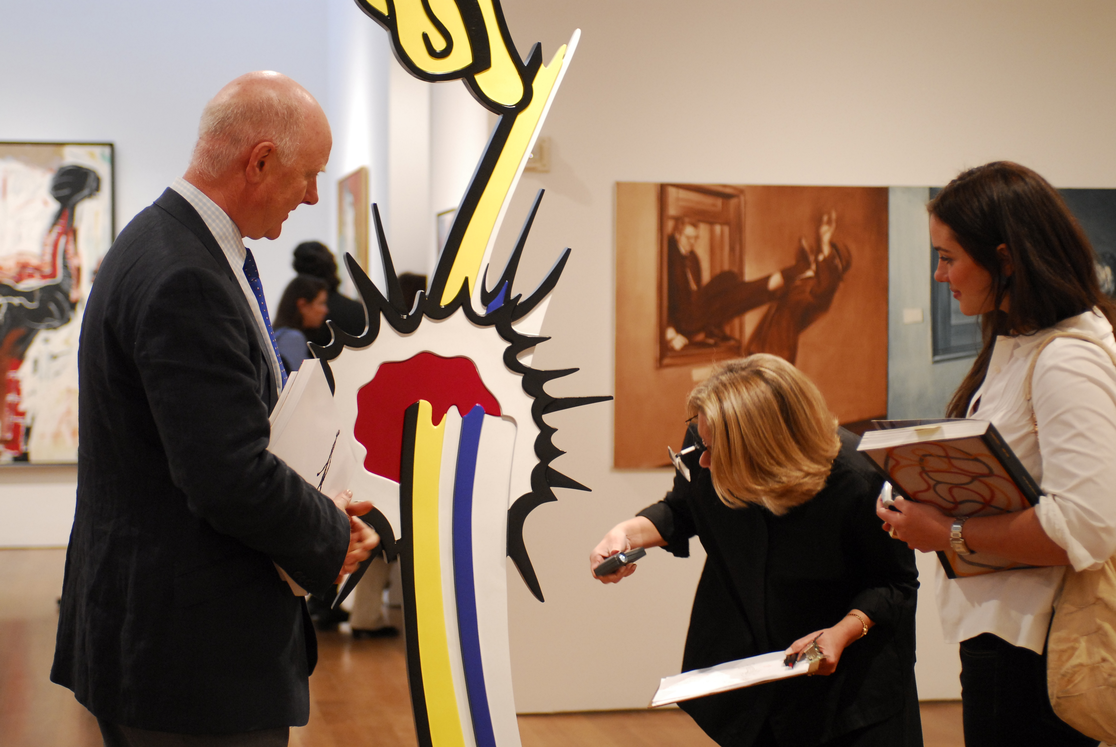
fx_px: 2235
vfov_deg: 19.0
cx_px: 558
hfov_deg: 28.0
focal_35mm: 72
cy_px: 374
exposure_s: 1/60
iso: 640
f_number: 2.8
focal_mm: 48
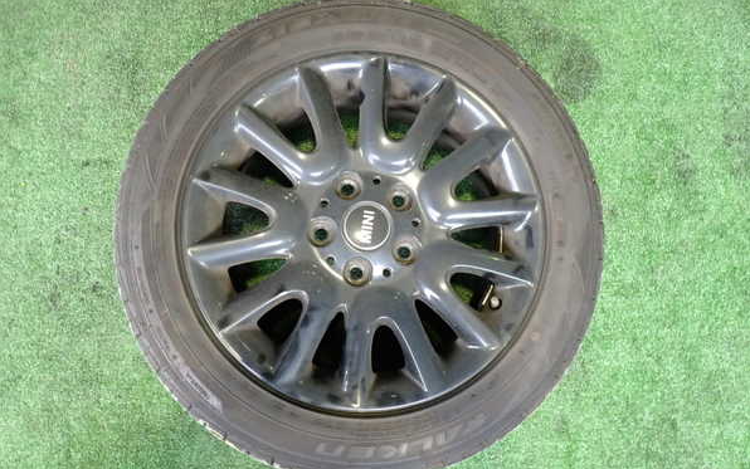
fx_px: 654
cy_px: 241
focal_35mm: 32
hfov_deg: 59.6
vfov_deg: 39.5
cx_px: 376
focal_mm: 5.4
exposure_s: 1/30
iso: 400
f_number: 2.3
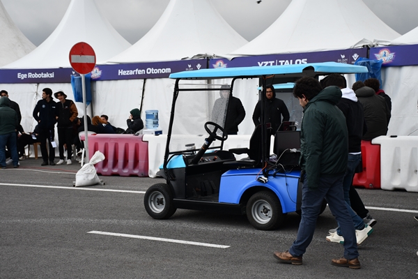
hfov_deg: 31.9
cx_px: 209
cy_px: 140
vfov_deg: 21.6
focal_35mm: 63
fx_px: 731
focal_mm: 42
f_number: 5.6
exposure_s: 1/250
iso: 280
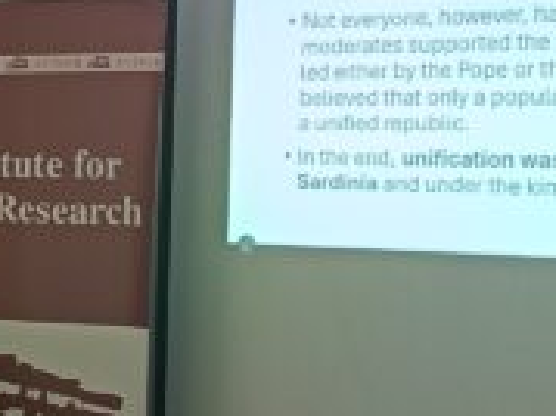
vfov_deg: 9.9
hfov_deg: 12.3
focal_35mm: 149
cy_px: 242
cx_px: -388
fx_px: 2392
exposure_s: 1/50
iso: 400
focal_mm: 4.84
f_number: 1.8
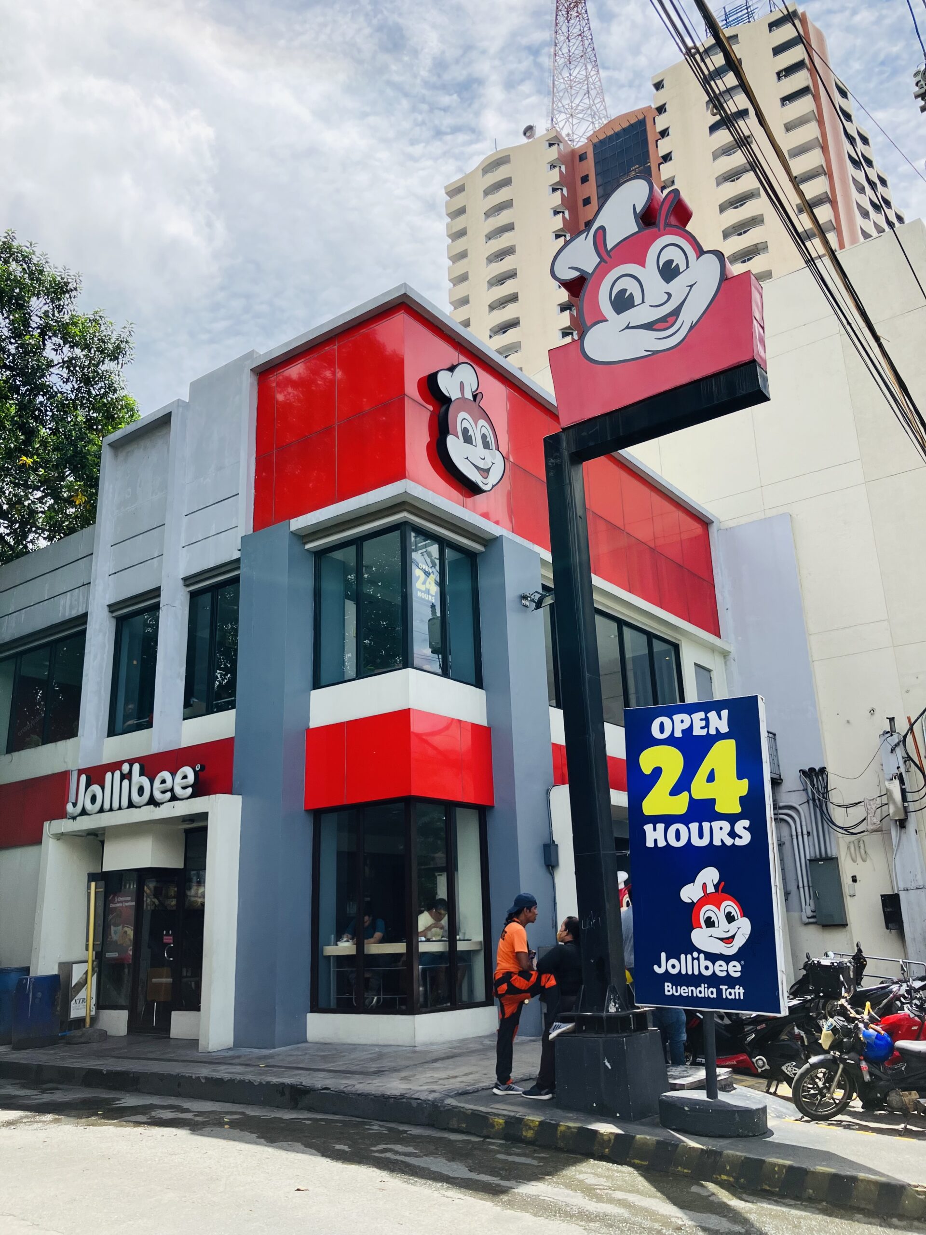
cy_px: 618
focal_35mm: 28
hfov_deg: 49.7
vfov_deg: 63.4
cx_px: 463
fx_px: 999
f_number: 1.8
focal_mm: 3.99
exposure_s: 1/1429
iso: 32
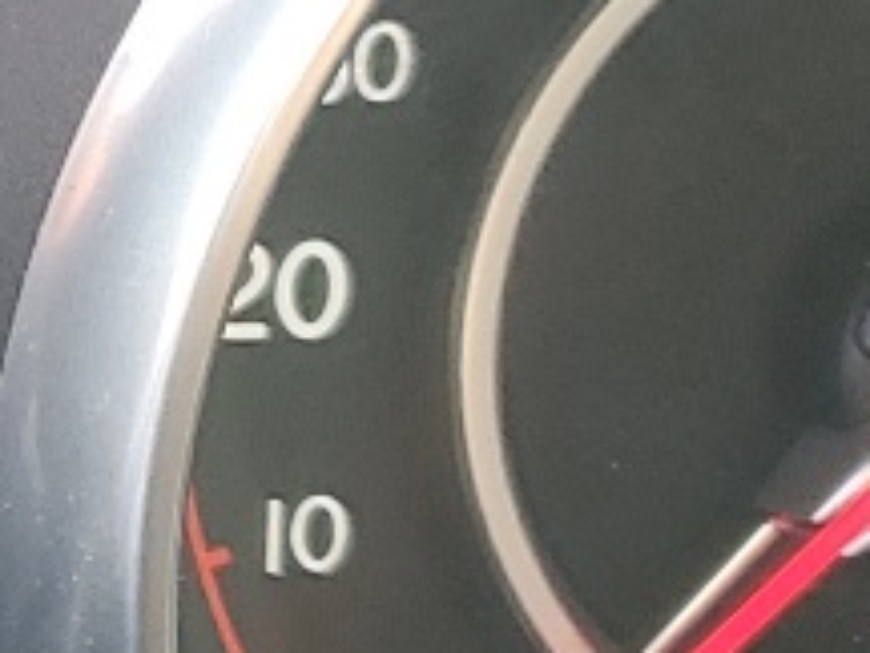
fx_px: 4851
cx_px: -1132
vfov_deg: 7.7
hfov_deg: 9.3
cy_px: 222
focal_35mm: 193
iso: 55
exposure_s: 1/60.2
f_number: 1.5
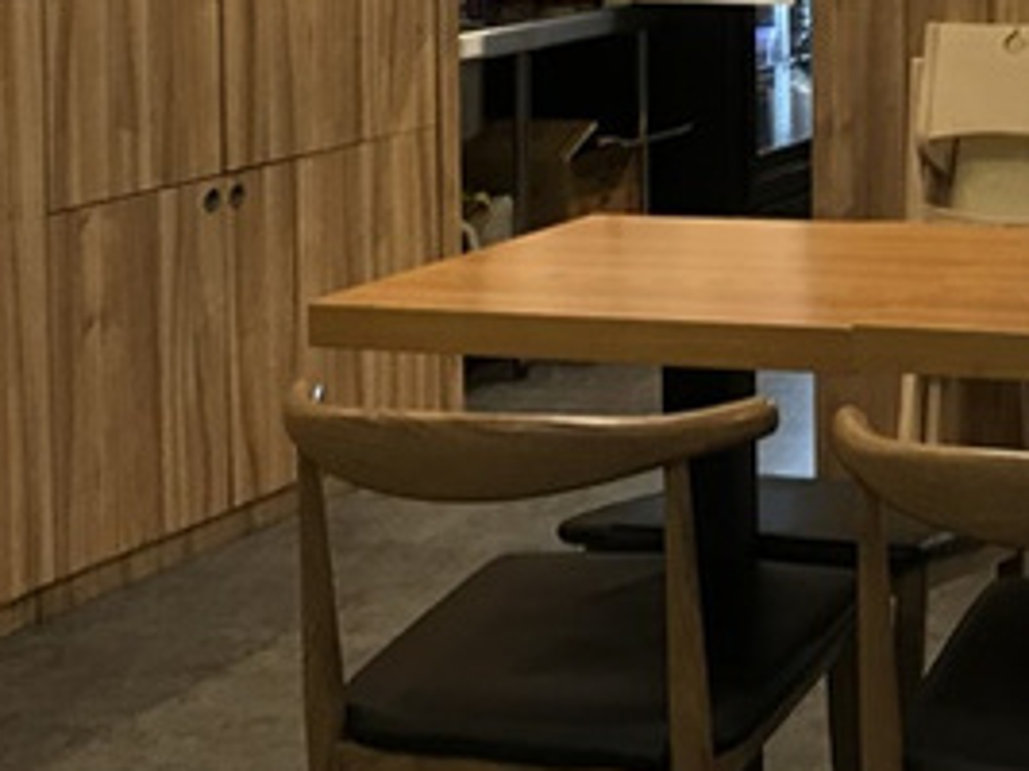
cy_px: -110
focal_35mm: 89
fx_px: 2644
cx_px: 1118
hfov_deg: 21.0
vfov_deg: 16.0
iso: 40
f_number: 1.8
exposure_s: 1/20
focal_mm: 3.99
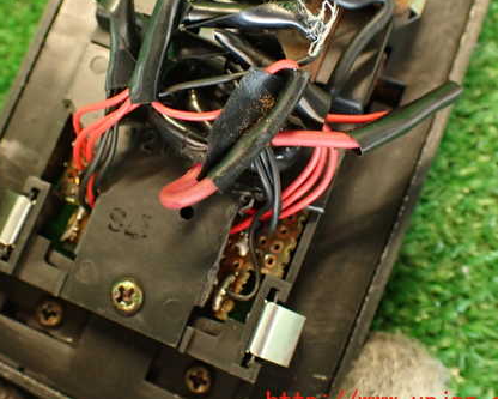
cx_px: 177
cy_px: 149
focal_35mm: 45
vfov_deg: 33.3
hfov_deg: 40.8
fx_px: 663
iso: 400
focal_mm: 5.79
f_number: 2.4
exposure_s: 1/30
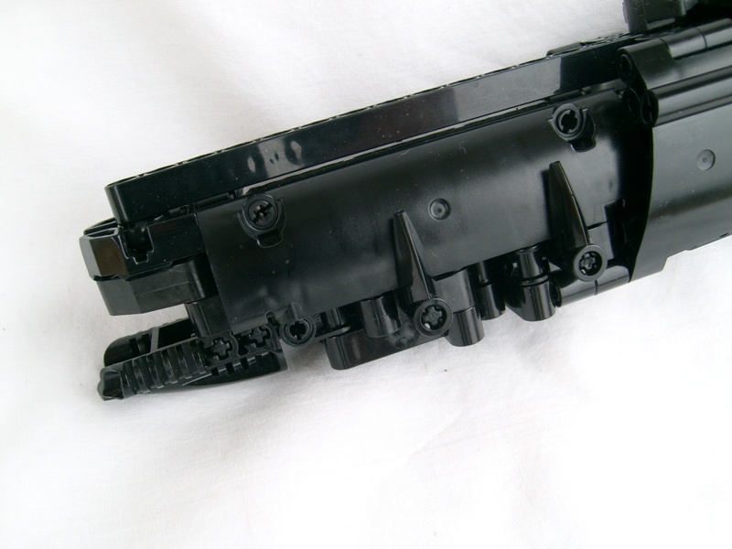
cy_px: 274
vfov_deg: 40.7
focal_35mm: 35
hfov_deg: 52.6
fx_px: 740
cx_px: 366
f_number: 2.8
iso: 80
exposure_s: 1/125
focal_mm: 5.8
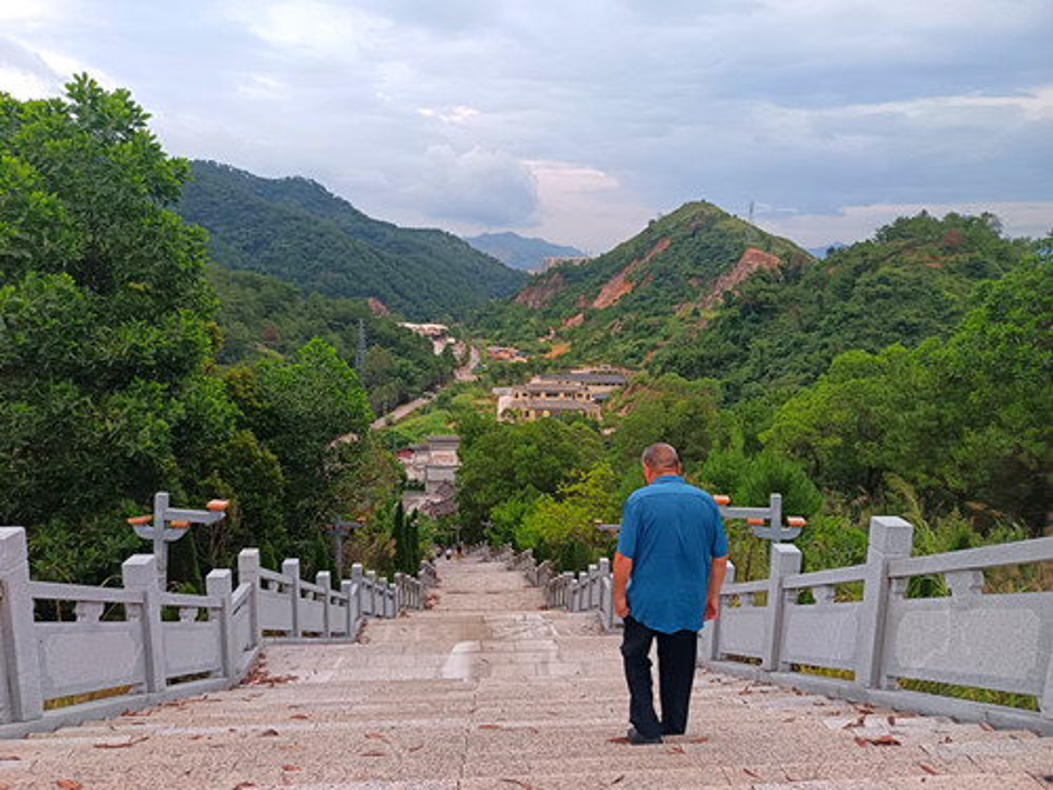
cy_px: 395
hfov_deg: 71.6
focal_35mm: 24
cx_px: 526
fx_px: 730
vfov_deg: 56.8
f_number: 1.75
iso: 100
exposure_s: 1/154
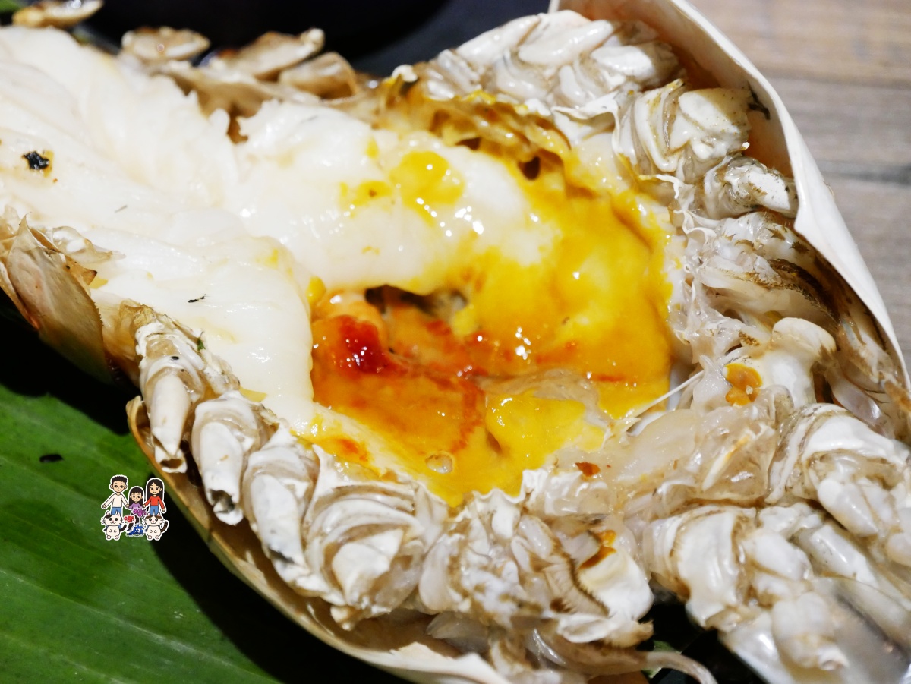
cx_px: 456
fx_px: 4634
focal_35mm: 176
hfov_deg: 11.2
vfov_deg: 8.4
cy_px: 342
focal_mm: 88
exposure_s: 1/160
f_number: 5.4
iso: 3200
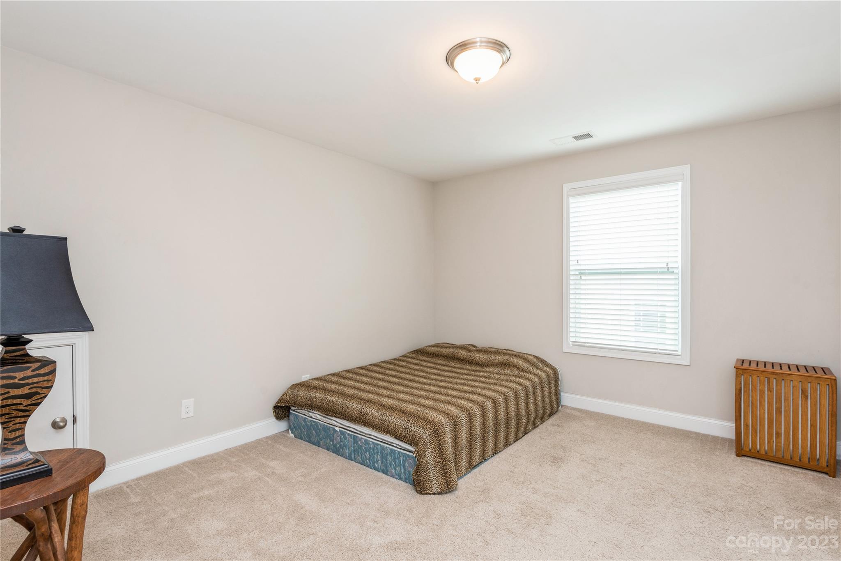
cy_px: 280
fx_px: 374
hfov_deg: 96.7
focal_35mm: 16
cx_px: 420
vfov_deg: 73.8
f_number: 8
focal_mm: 16
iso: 200
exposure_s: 1/10
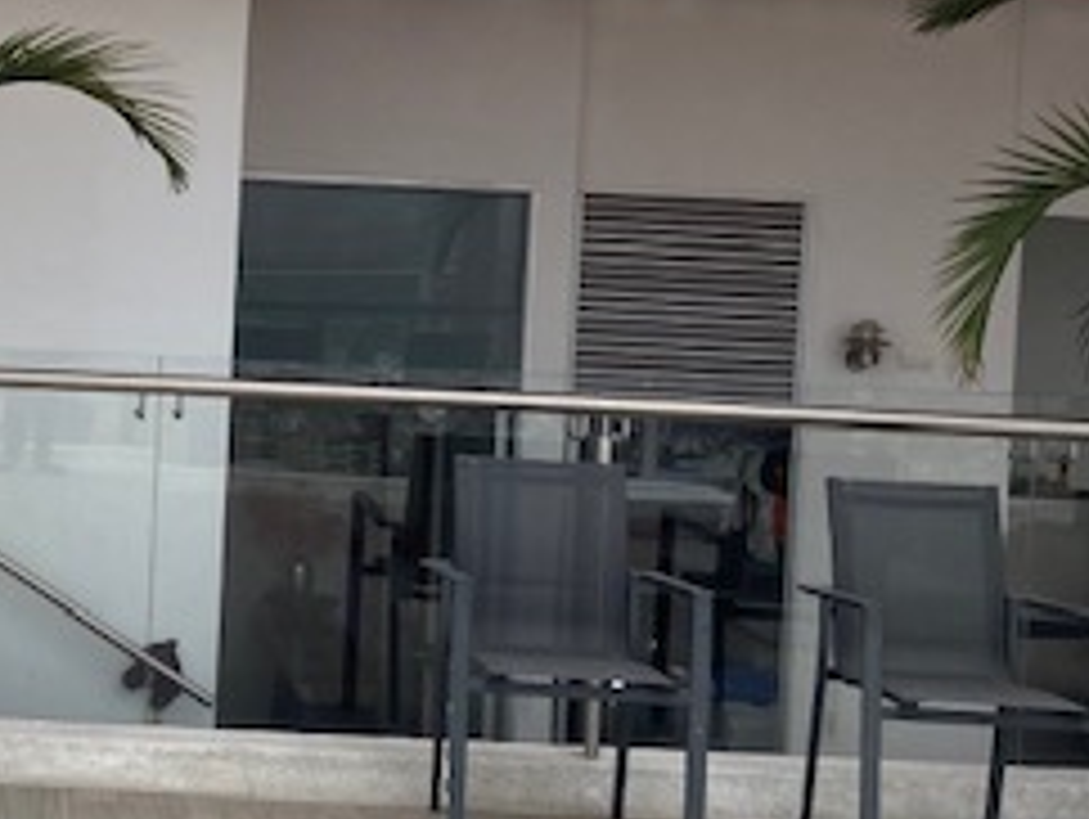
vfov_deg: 19.8
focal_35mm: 74
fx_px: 2330
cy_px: 248
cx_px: 18
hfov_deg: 25.1
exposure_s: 1/2288
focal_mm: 3.99
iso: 20
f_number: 1.8
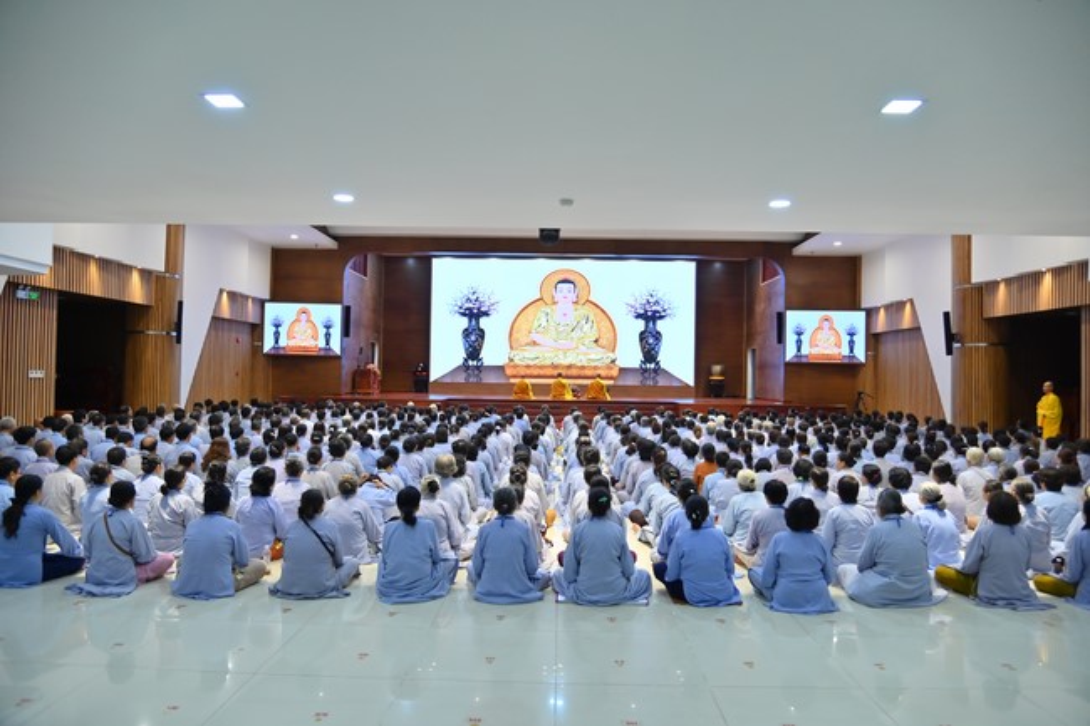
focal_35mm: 24
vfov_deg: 53.1
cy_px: 363
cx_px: 545
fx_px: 726
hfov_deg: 73.8
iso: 1250
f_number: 4.5
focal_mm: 24
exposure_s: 1/125
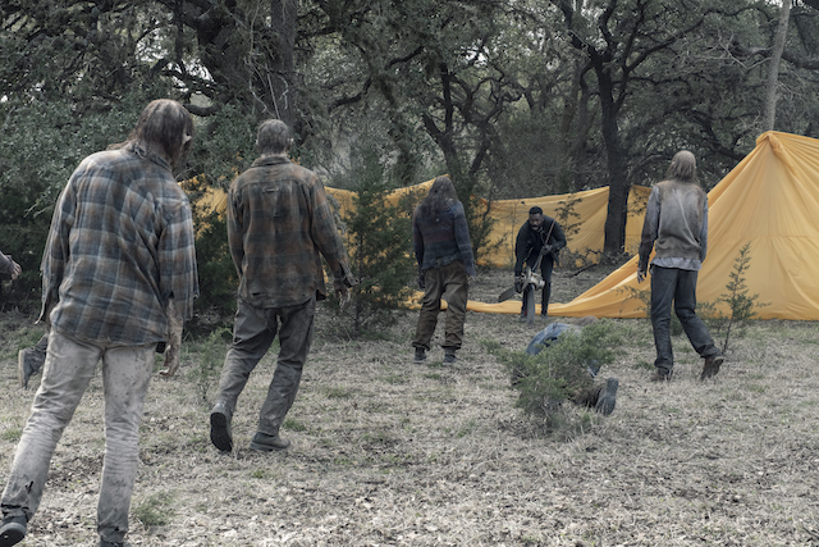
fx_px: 1274
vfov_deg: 24.2
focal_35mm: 56
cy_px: 274
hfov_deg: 35.6
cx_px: 410
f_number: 5.6
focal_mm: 37.6
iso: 400
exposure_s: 1/280
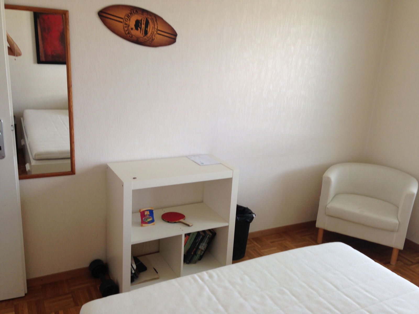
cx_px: 210
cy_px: 157
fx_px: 399
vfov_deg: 42.9
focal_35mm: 33
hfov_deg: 55.4
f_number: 2.4
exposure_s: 1/24
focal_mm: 4.12
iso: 50
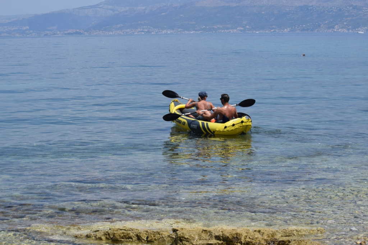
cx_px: 184
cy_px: 122
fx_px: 843
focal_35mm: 82
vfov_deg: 16.6
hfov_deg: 24.6
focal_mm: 55
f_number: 8
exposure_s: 1/640
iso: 200
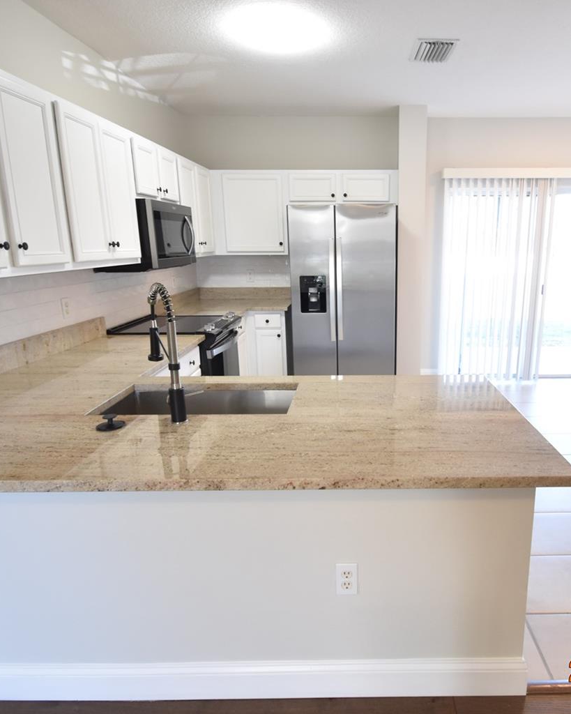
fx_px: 465
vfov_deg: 75.0
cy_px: 355
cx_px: 363
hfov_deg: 62.1
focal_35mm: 22
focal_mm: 10
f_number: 3.5
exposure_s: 1/60
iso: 800
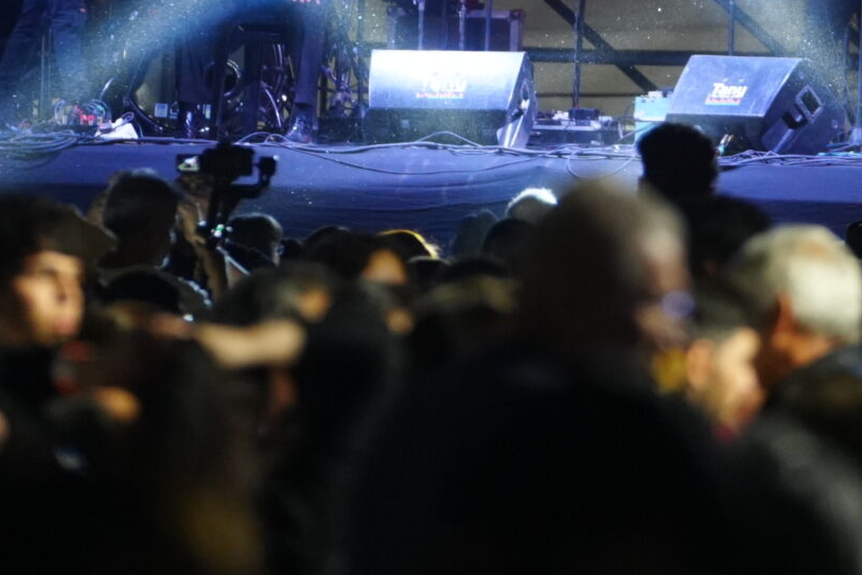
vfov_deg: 2.6
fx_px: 12594
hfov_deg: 3.9
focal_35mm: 526
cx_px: 750
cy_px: -310
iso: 2500
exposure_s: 1/160
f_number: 2.8
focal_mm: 167
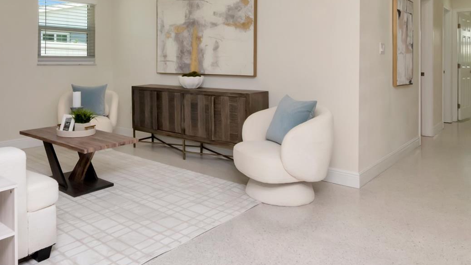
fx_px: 362
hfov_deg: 64.8
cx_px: 167
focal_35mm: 29
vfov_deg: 39.2
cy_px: 71
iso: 800
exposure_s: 1/200
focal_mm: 12
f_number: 13
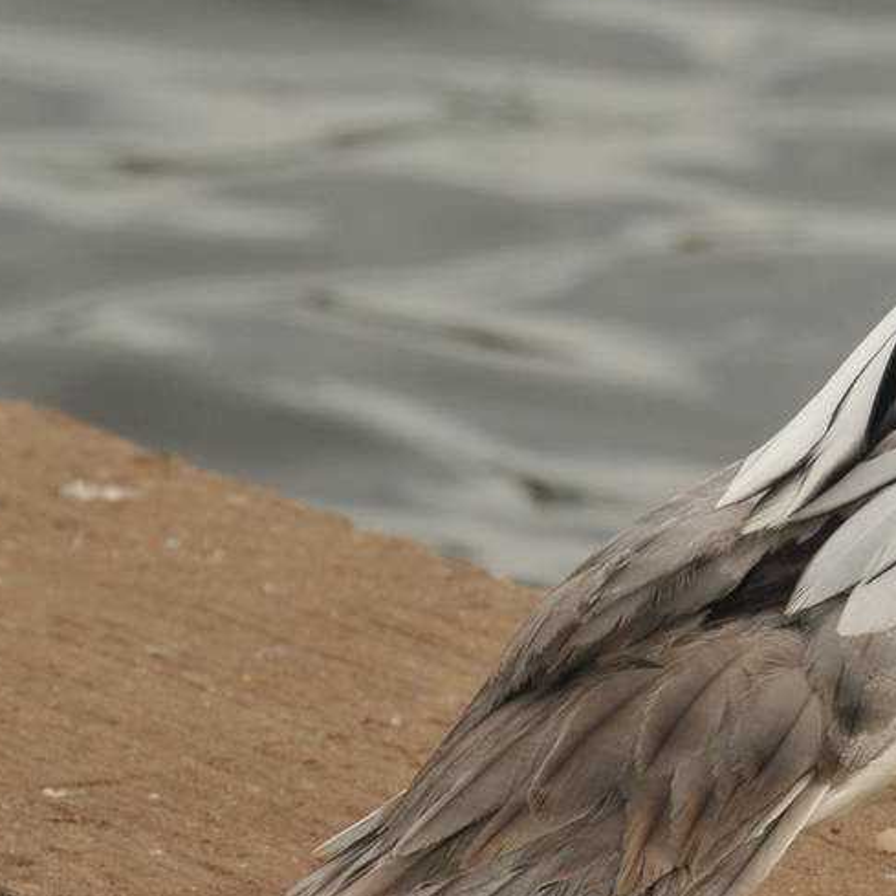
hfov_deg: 1.3
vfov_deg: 1.3
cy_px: 329
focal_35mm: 1375
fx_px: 40266
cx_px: 1409
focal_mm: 330
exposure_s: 1/500
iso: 320
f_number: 11
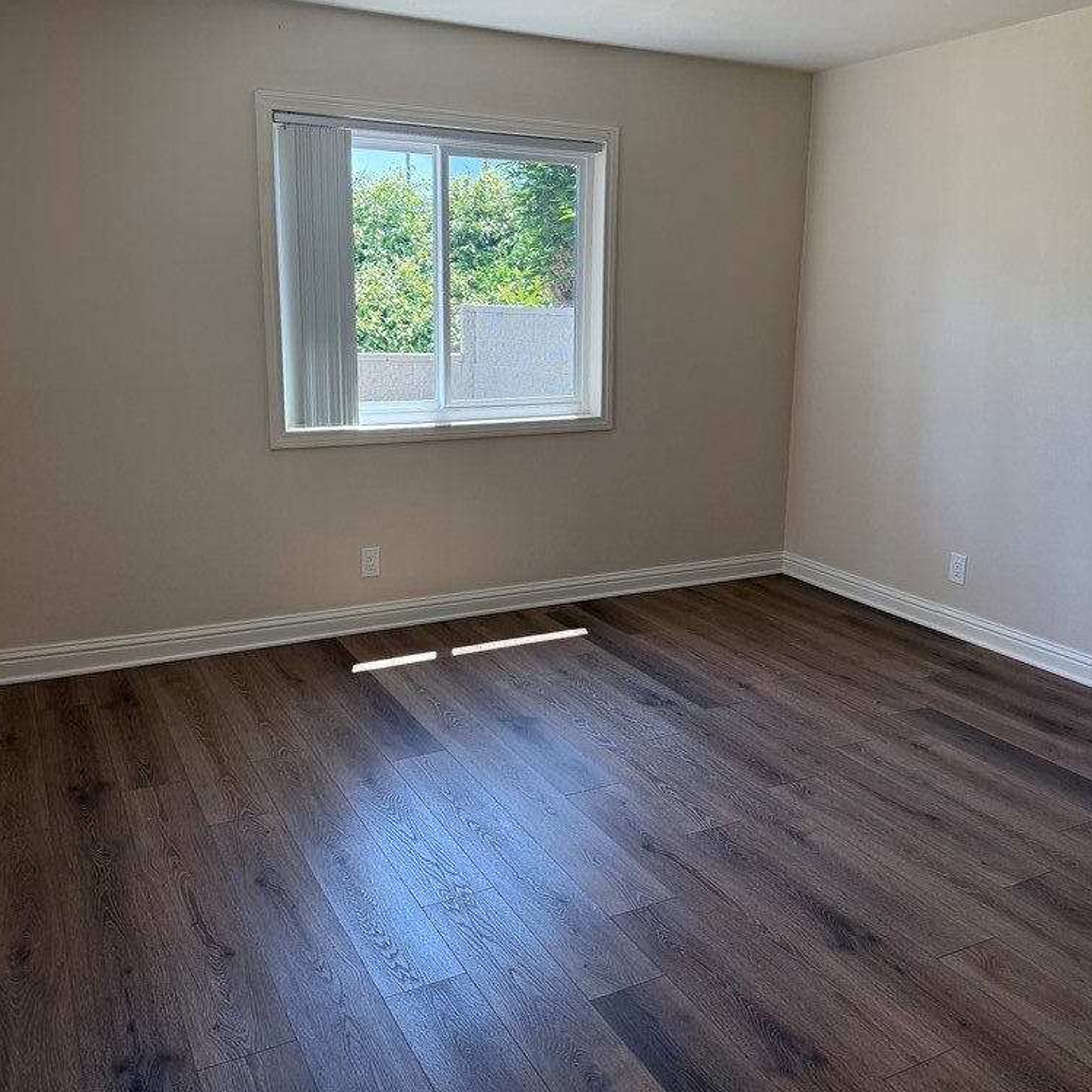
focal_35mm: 29
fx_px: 1035
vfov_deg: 55.5
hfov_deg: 55.6
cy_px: 485
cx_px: 545
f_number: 1.78
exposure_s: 1/240
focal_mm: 6.76
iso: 160
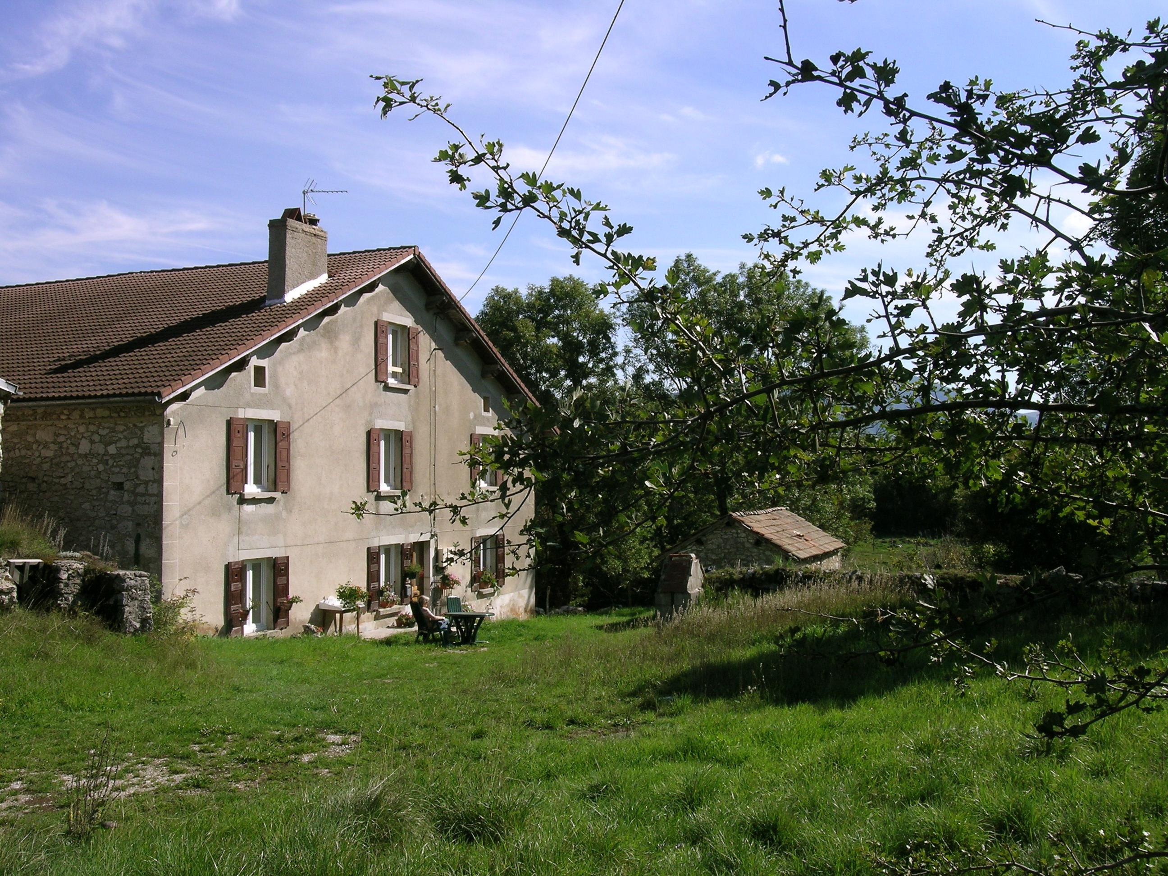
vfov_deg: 40.7
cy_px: 438
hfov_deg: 52.6
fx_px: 1181
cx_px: 584
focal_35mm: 35
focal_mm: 7.2
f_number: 7.6
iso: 50
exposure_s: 1/246
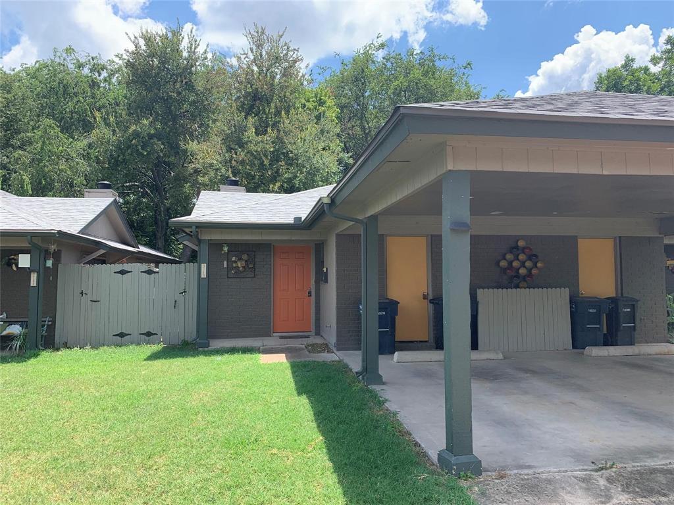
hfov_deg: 67.3
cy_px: 252
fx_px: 506
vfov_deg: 53.1
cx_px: 337
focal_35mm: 26
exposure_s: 1/1043
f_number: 1.8
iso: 25
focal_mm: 4.25
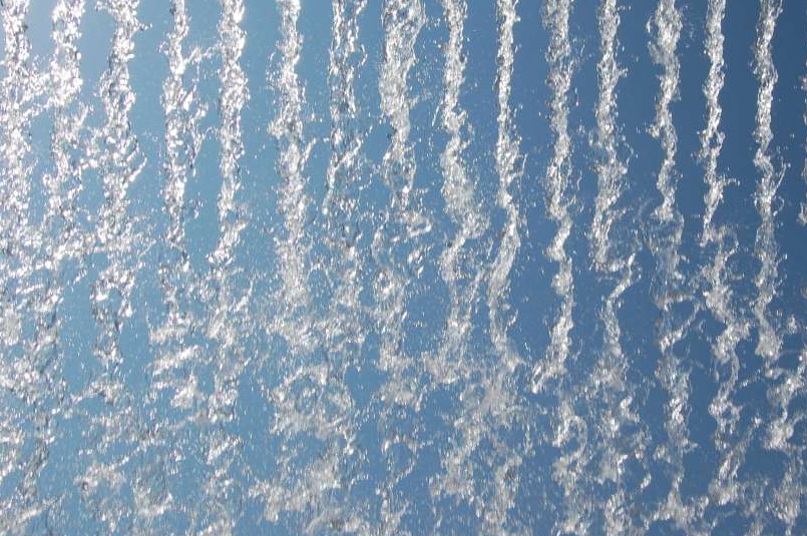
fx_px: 941
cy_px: 211
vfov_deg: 31.7
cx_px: 506
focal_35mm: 42
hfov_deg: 46.0
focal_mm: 22
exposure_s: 1/640
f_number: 11
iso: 200
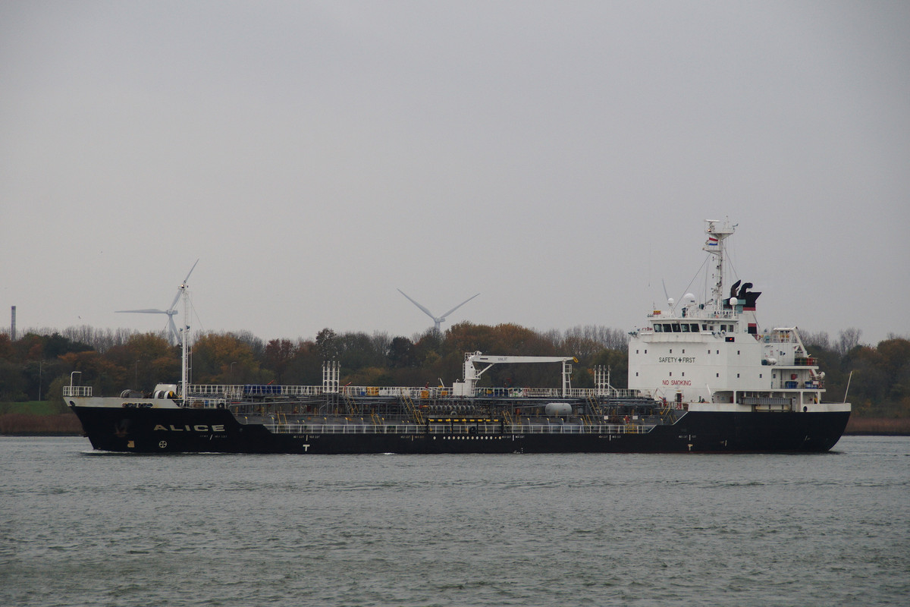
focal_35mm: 68
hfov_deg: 29.9
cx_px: 455
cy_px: 304
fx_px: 1706
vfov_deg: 20.2
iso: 320
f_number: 4.5
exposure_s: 1/160
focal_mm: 45
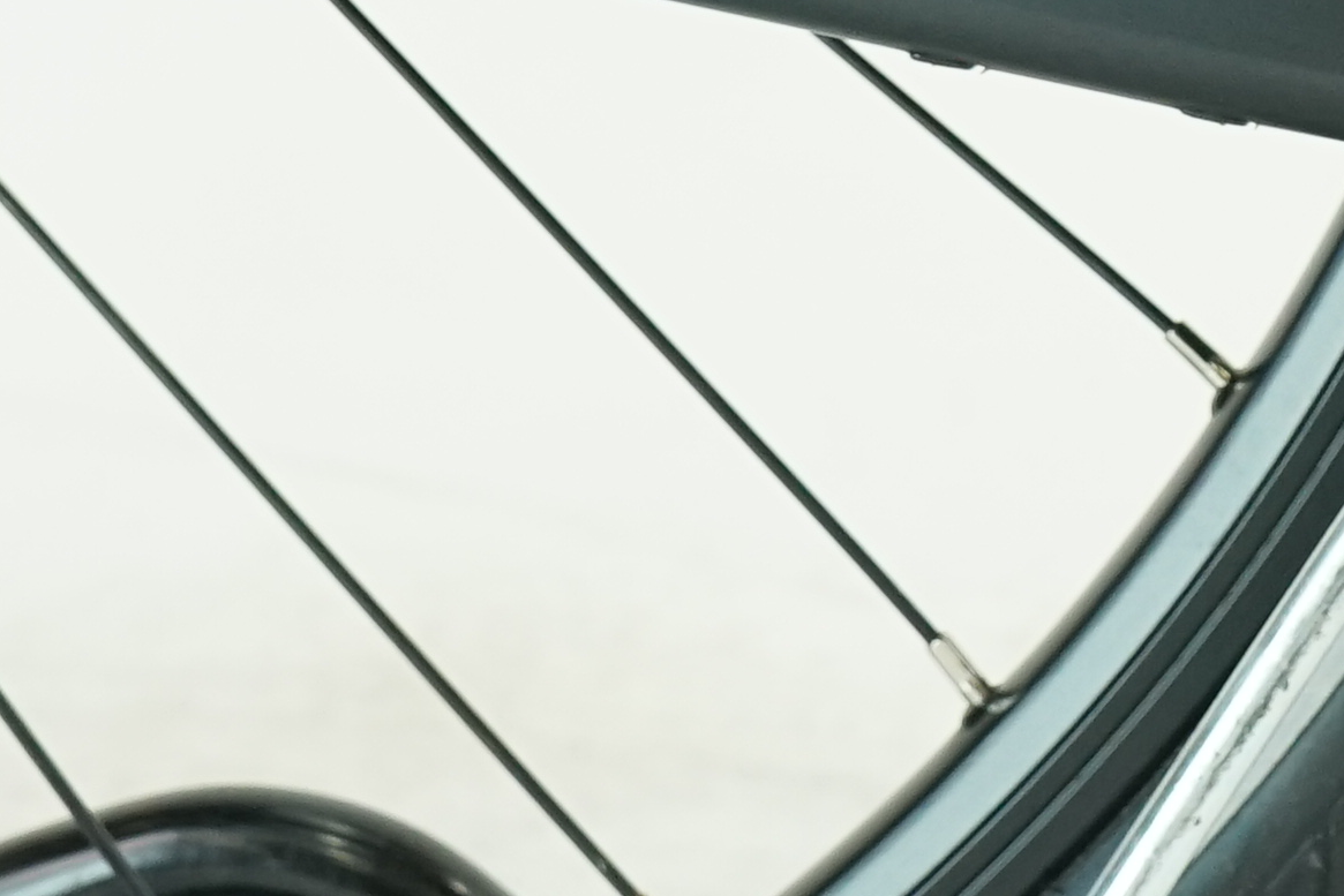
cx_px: 1459
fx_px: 7691
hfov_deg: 9.9
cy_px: -592
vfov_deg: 6.6
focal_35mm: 206
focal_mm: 40
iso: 1600
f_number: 5.6
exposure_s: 1/200
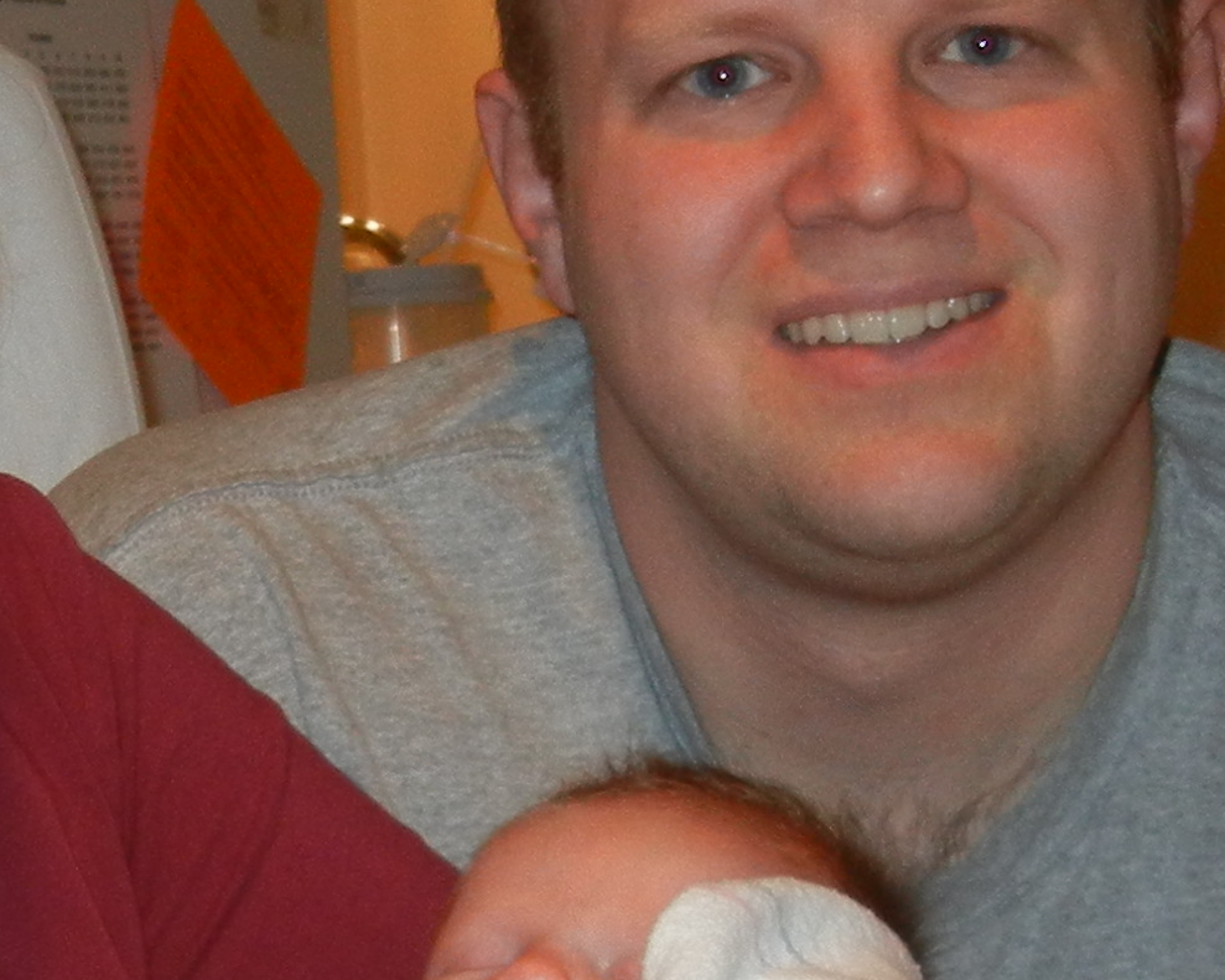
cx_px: -116
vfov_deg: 10.0
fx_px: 5583
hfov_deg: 12.3
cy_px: 572
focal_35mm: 154
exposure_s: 1/30
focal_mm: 7.1
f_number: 3.7
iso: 200
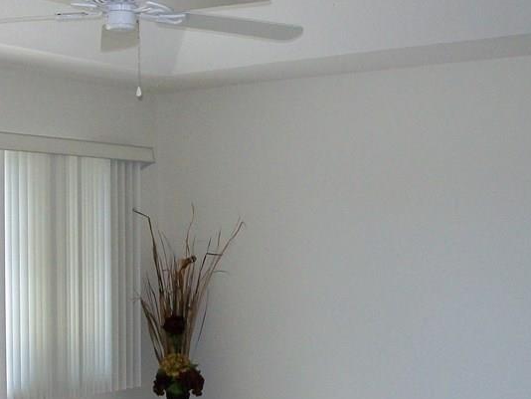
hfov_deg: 28.0
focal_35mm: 69
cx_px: 174
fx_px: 1059
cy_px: 270
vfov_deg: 21.2
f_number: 2.7
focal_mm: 6
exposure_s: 1/125
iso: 160
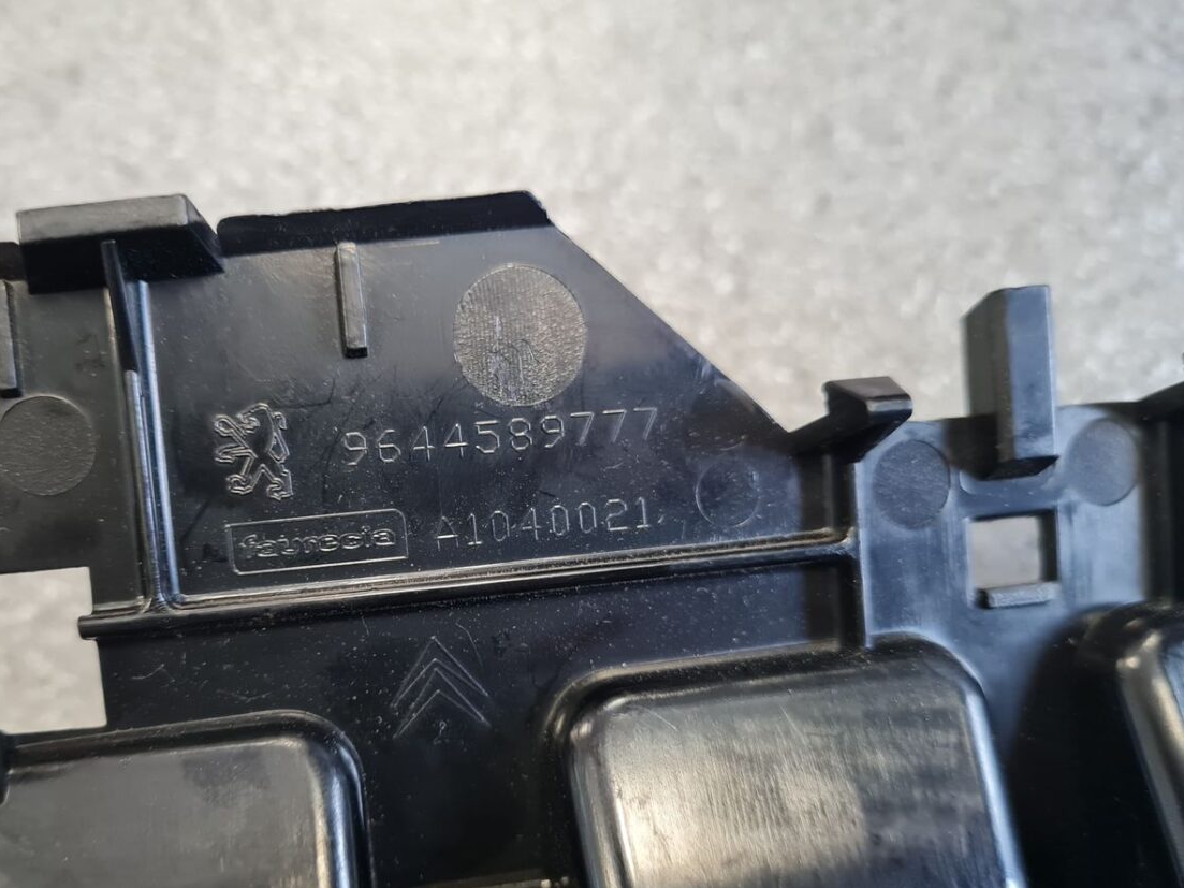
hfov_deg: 54.8
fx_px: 1129
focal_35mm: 33
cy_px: 512
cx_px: 456
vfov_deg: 42.8
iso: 250
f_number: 1.8
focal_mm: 5.4
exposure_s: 1/50
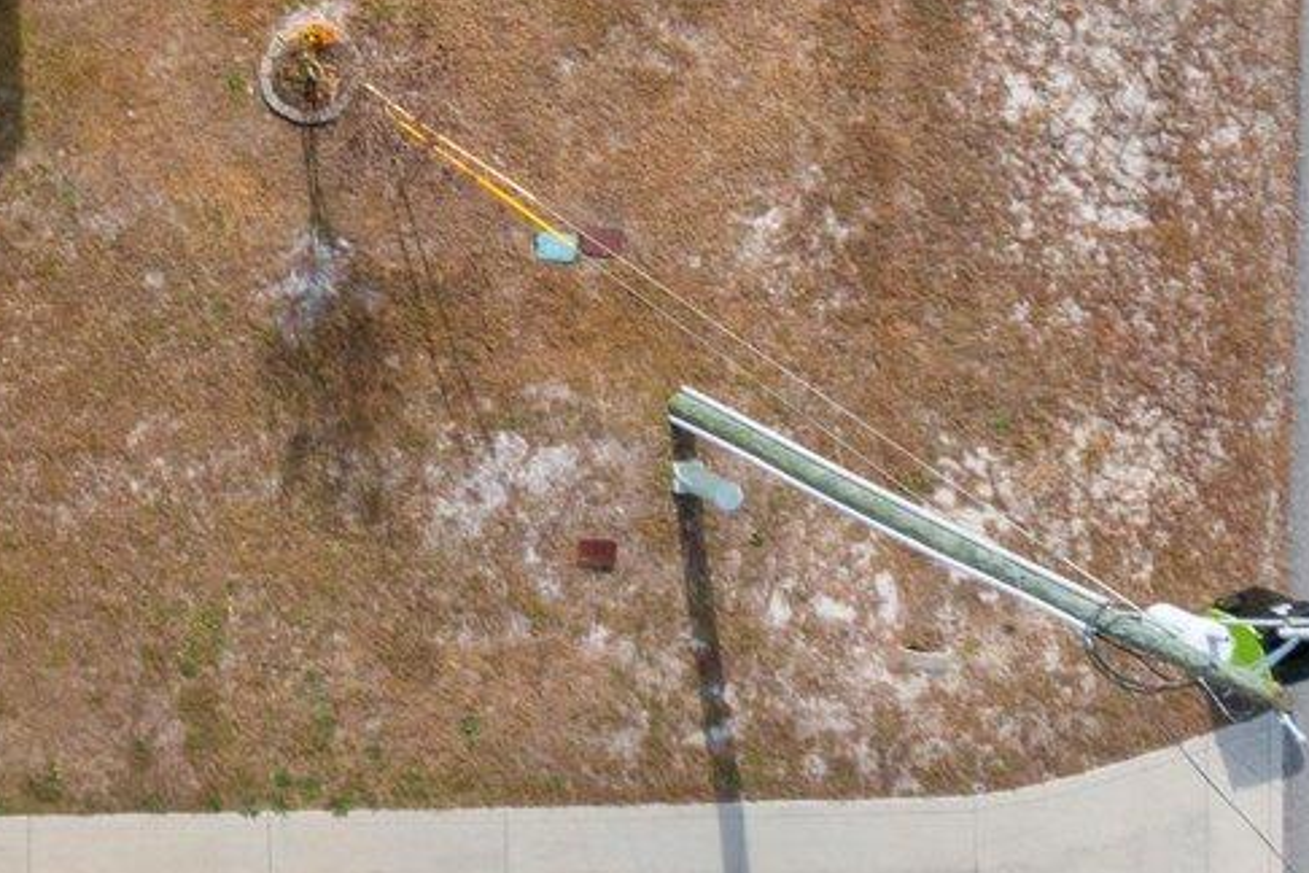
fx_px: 4290
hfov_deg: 14.5
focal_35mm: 118
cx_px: -1287
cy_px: -717
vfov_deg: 10.8
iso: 100
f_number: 6.3
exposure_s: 1/240
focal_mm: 10.26
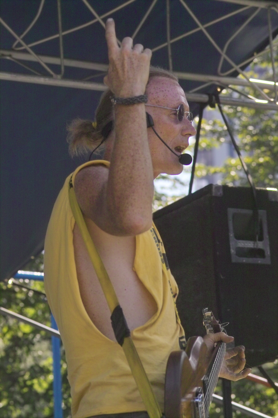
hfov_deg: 7.7
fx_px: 2073
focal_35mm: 179
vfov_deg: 11.5
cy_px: 209
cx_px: 139
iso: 200
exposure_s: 1/500
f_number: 6.7
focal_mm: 105
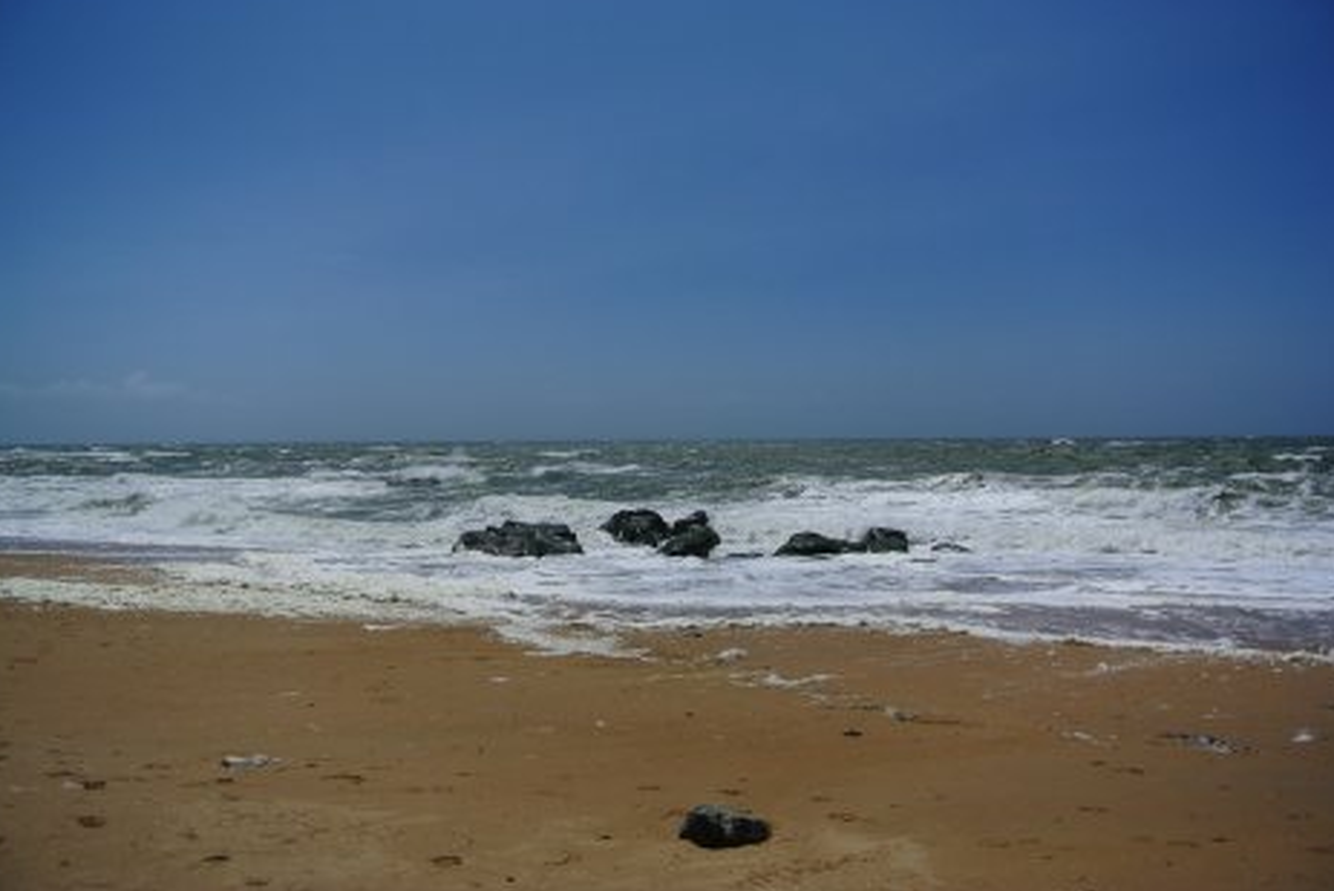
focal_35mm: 28
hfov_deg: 65.5
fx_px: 1038
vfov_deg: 46.4
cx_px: 660
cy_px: 437
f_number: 3.5
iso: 100
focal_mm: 10
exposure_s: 1/6400
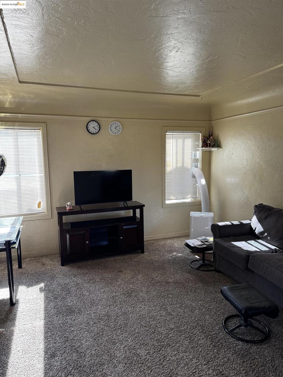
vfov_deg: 71.6
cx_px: 142
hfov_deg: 56.8
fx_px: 262
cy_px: 188
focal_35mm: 24
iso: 125
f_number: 1.78
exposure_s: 1/121
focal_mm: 6.76
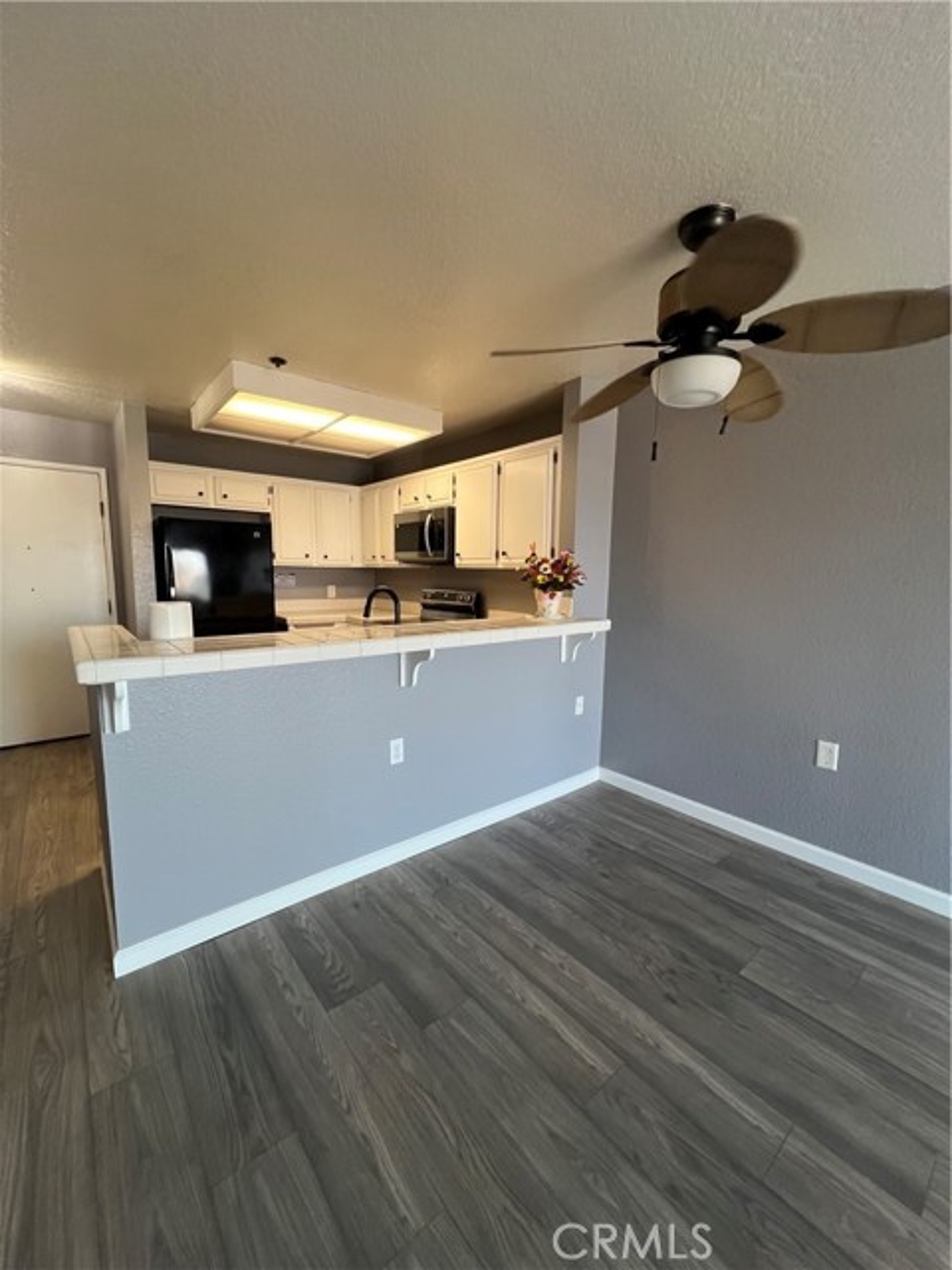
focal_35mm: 13
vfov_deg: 106.2
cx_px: 476
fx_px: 477
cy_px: 635
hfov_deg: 89.9
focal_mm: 1.57
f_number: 1.8
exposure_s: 1/120
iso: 250
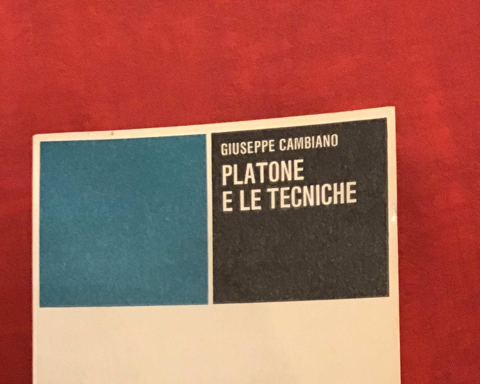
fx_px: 753
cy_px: 408
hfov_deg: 35.4
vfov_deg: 26.6
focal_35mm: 53
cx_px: 245
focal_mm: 3.3
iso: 200
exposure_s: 1/20
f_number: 2.4
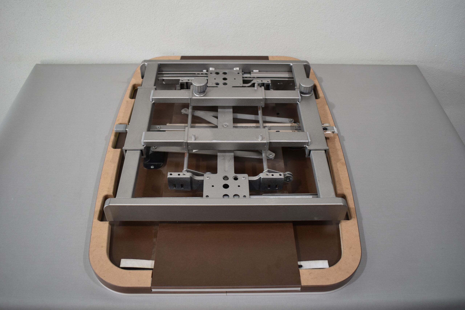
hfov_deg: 59.5
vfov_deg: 41.7
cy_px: 155
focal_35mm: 32
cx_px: 232
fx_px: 407
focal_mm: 21
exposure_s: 1/250
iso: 500
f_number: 3.8
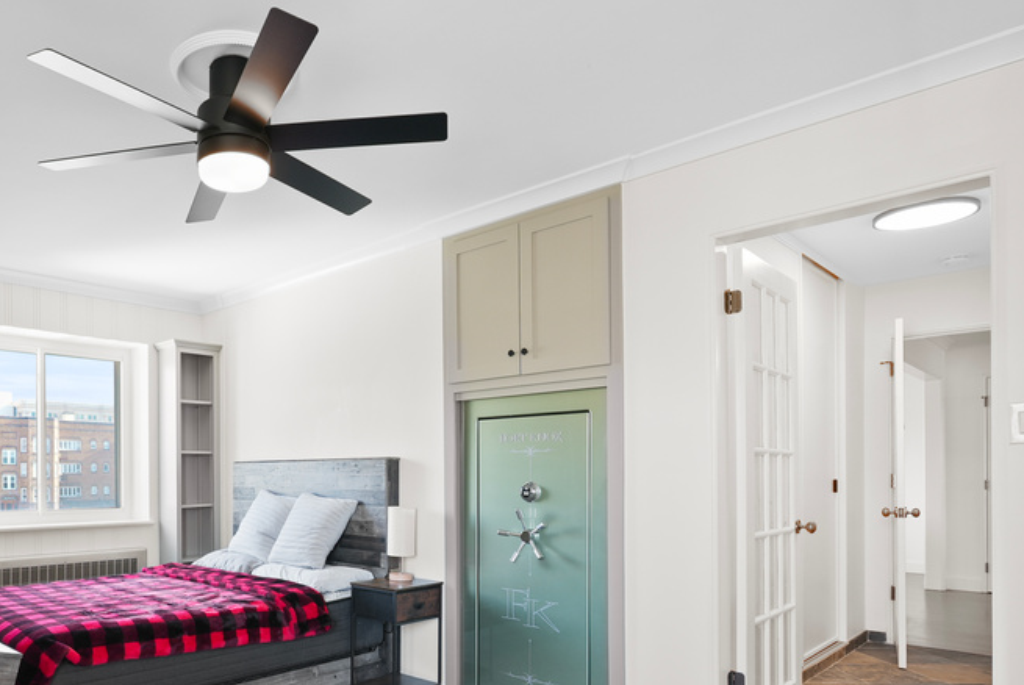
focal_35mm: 25
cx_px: 297
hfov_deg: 68.3
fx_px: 712
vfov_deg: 50.2
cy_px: 471
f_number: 9
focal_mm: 16
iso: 250
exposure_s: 1/1.67
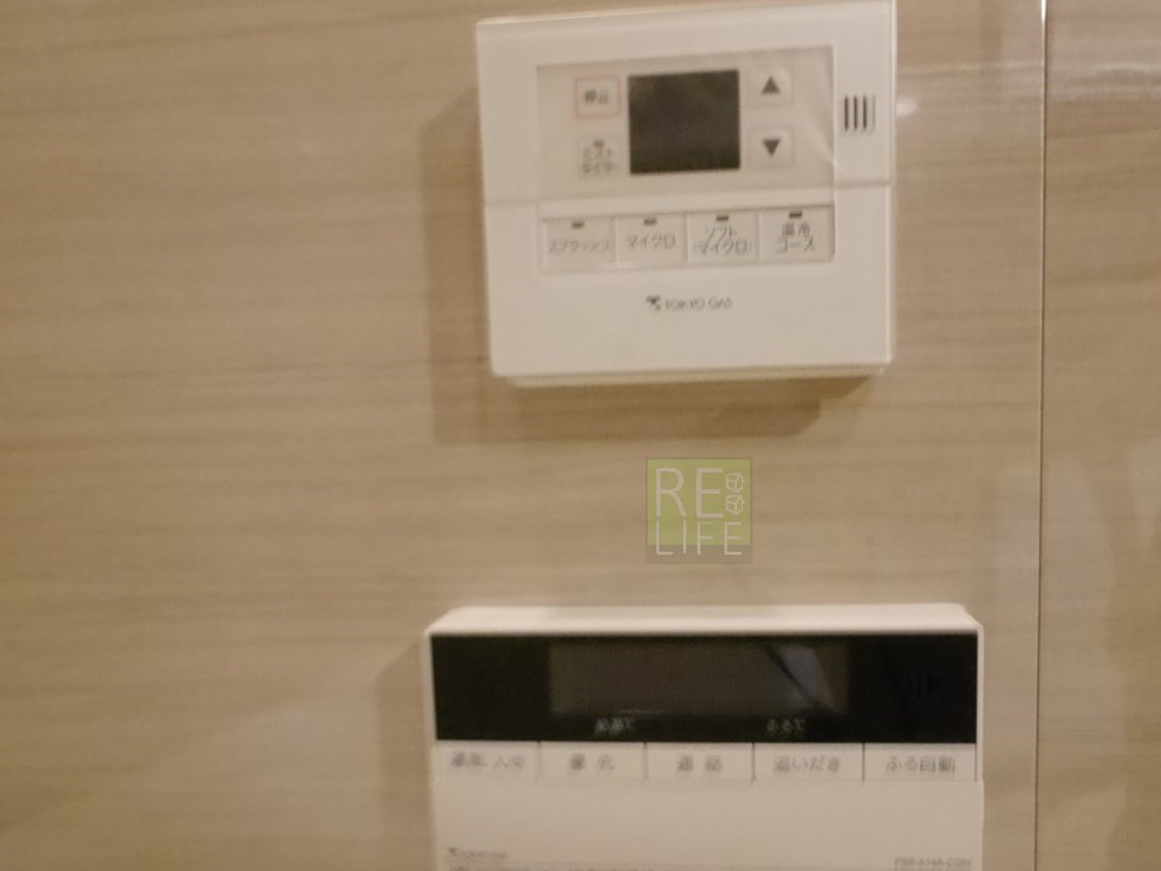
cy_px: 511
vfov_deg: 65.5
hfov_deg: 80.7
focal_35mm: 20
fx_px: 671
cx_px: 699
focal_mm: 8
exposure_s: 1/3.2
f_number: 18
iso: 3200
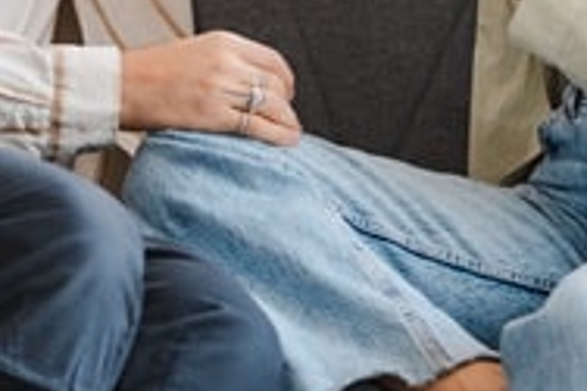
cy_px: -150
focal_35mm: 160
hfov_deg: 12.8
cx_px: 187
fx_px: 2607
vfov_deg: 8.4
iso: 400
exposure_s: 1/500
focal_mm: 50
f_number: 2
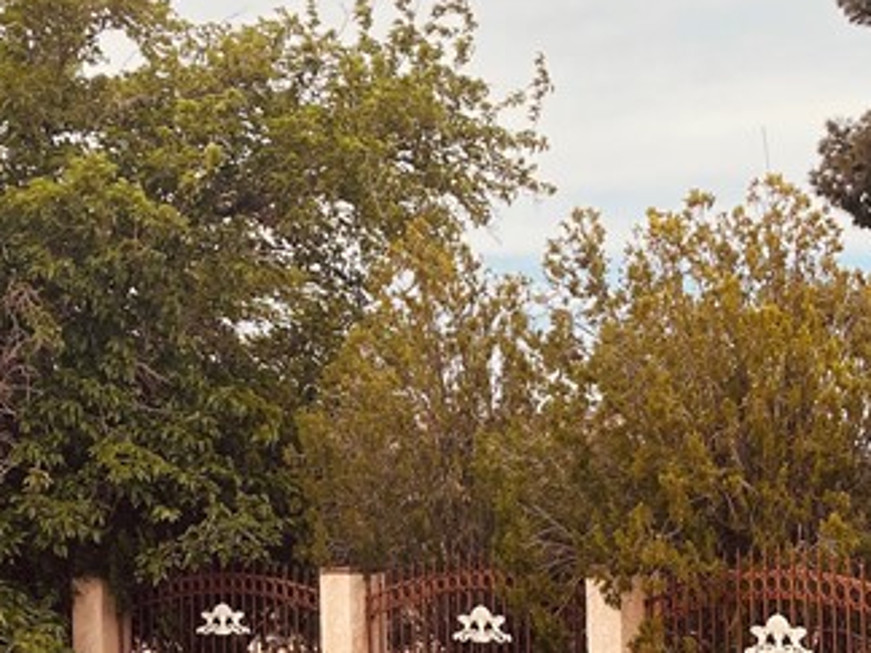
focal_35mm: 79
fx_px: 1988
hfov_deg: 24.5
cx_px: 247
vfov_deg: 18.6
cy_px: 465
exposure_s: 1/2597
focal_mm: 5.1
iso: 32
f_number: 1.6
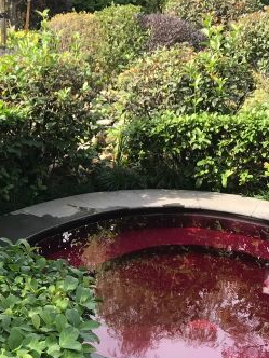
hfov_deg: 24.6
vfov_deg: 32.6
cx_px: 70
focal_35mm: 59
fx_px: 611
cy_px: 208
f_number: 1.8
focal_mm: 3.99
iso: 20
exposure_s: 1/273
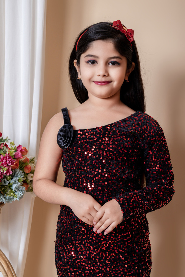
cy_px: 138
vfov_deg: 28.8
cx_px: 92
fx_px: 539
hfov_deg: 19.5
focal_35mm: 70
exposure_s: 1/160
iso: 320
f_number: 11
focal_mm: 70
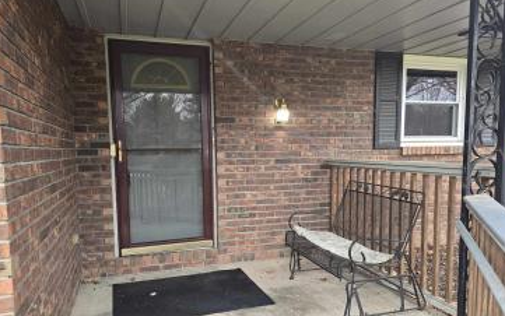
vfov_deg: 45.8
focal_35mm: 27
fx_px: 372
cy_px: 192
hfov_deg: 68.3
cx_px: 243
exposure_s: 1/180
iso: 200
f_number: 1.7
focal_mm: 6.3
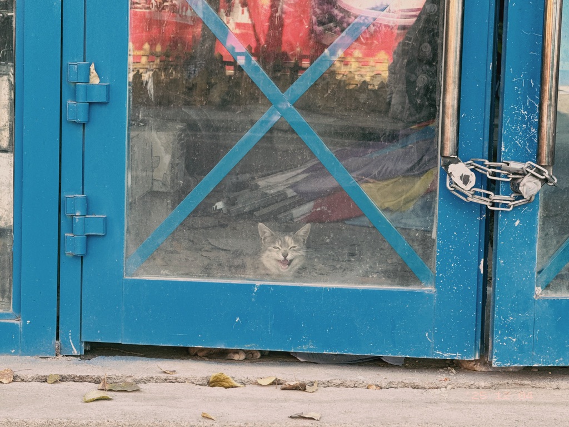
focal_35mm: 120
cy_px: 214
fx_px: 1972
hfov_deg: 16.4
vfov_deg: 12.3
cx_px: 284
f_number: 2.8
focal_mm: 15.66
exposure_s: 1/121
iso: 80
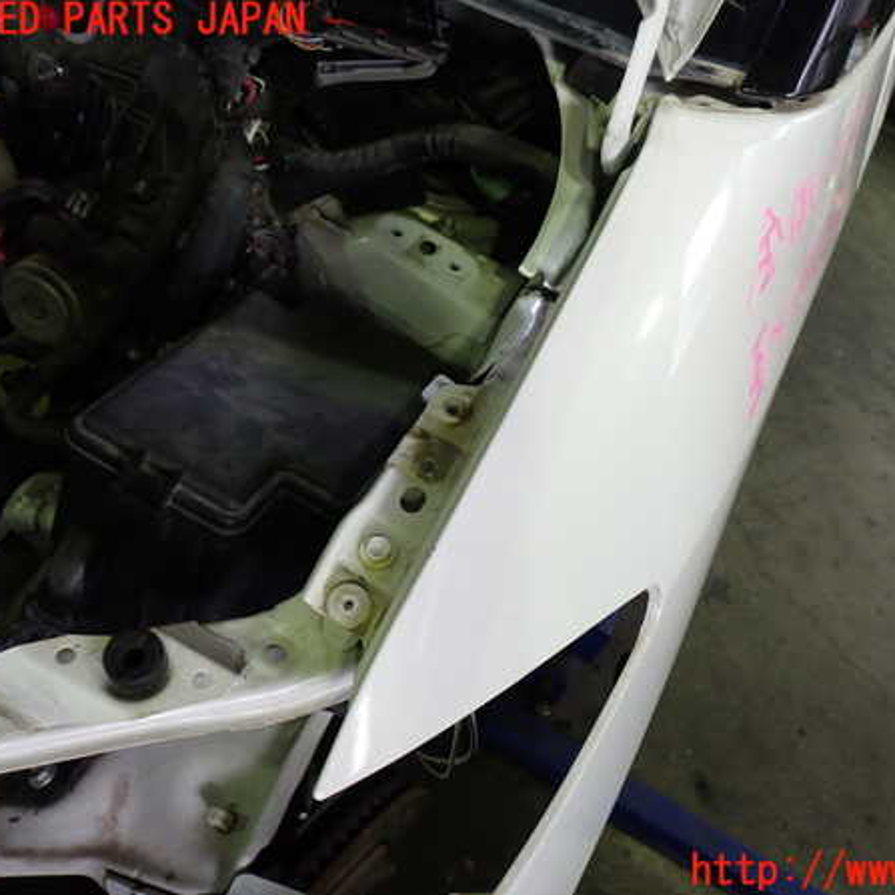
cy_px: 446
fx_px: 1112
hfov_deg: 43.6
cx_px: 543
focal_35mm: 38
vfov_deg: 43.9
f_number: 2.4
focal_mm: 5.79
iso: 200
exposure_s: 1/40
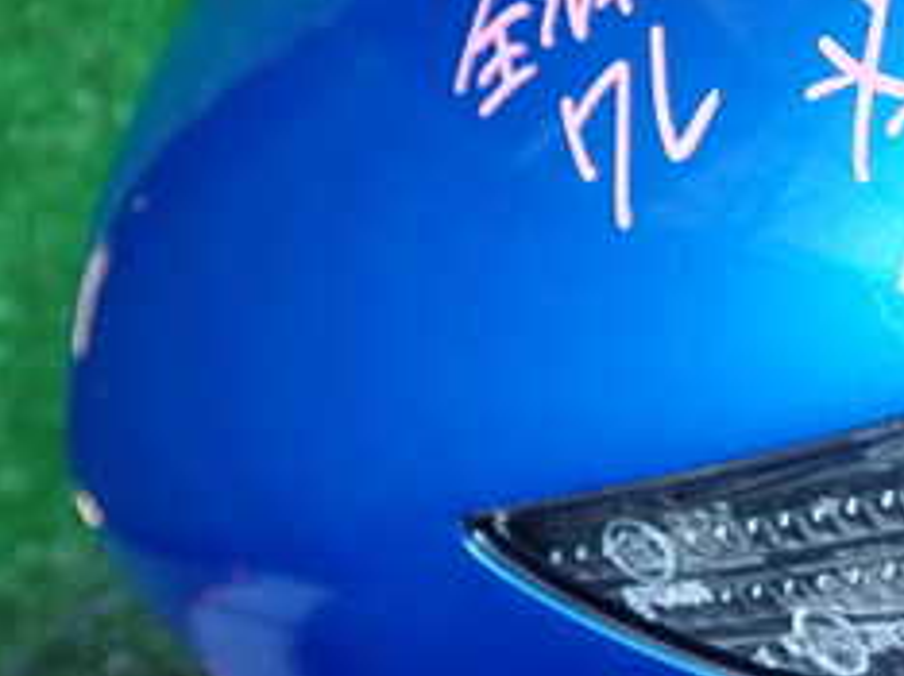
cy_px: -93
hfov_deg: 22.9
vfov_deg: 18.3
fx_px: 2009
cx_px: 1144
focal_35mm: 77
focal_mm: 5.4
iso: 200
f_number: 2.3
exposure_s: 1/50
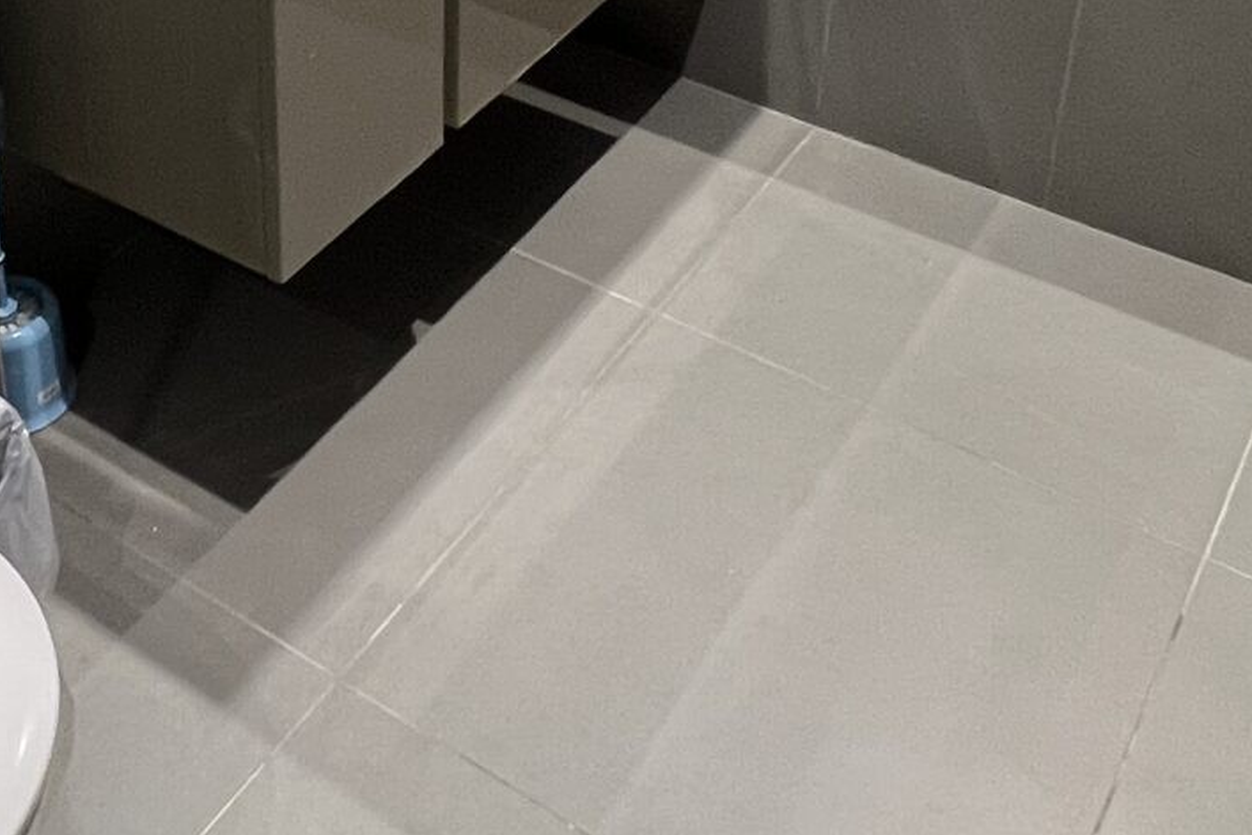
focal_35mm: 49
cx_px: 390
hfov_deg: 39.7
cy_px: -241
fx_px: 1704
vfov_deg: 24.2
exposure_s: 1/50
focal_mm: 1.57
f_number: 1.8
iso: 200
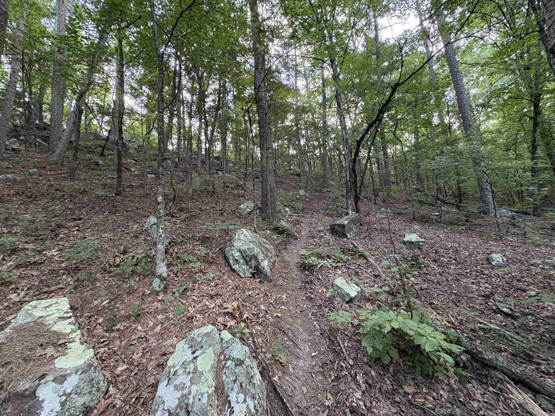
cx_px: 278
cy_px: 208
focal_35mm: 14
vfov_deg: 85.7
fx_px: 224
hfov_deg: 102.1
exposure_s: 1/60
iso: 320
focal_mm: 2.22
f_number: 2.2
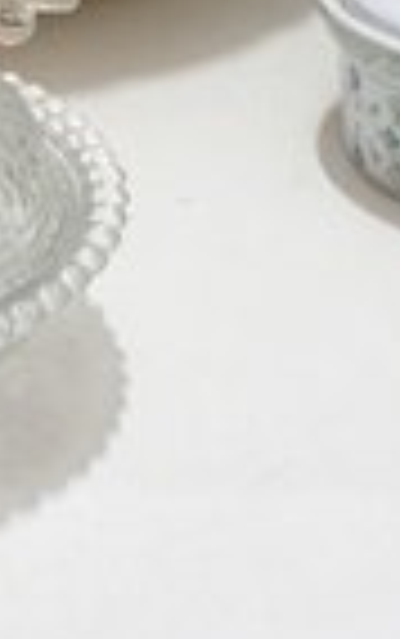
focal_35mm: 141
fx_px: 2454
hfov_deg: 9.2
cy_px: -106
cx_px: -133
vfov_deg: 14.4
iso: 200
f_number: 2.3
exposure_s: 1/50
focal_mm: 5.4
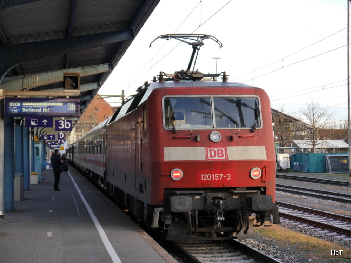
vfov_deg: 17.6
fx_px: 852
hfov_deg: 23.3
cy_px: 132
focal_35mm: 84
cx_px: 176
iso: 250
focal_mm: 42
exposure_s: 1/80
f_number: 5.6
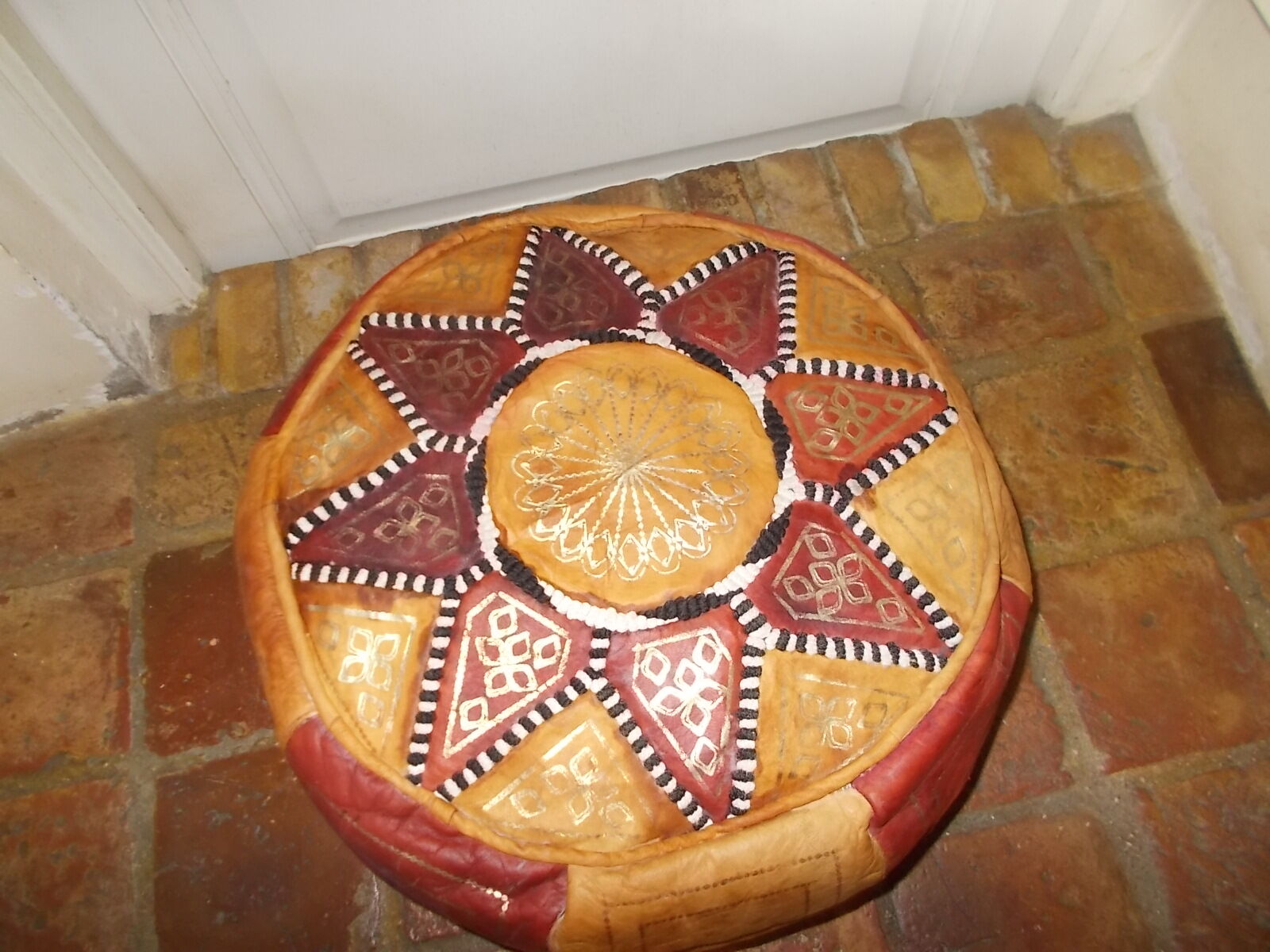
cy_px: 476
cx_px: 635
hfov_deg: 67.3
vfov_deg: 53.1
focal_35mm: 26
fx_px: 954
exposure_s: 1/25
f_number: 3.2
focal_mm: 4.6
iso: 200
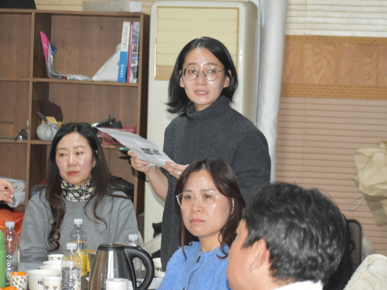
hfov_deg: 17.0
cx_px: 205
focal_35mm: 116
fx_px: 1297
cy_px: 146
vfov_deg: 12.8
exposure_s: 1/60
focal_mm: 70
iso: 1250
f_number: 4.5
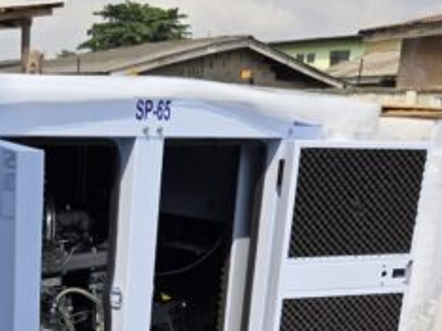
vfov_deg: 23.8
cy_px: 327
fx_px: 753
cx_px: 21
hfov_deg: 30.8
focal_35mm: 59
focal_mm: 5.4
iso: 25
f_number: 1.8
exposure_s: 1/1650
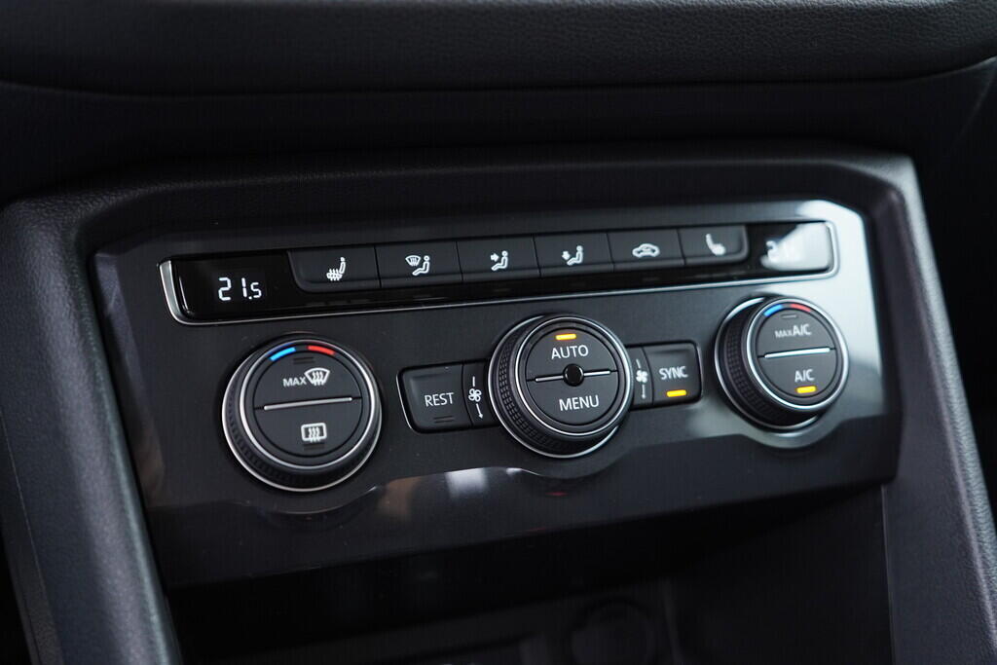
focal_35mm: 36
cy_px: 332
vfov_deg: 36.9
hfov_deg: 53.1
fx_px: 997
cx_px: 498
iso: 640
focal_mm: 24
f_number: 2.8
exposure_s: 1/40
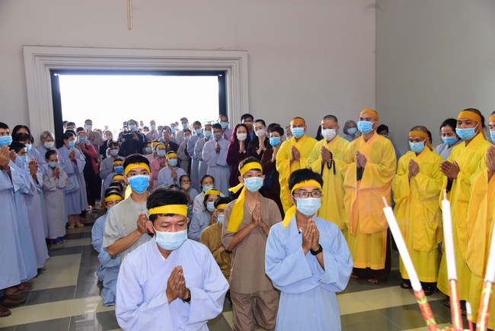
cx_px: 248
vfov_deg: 38.9
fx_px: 468
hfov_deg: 55.8
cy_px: 166
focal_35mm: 34
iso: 1250
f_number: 5
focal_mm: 34
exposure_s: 1/30
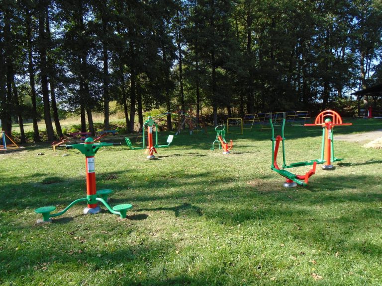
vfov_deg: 53.1
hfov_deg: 67.3
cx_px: 191
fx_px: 287
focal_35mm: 26
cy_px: 143
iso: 100
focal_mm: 4.6
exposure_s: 1/250
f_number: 3.2
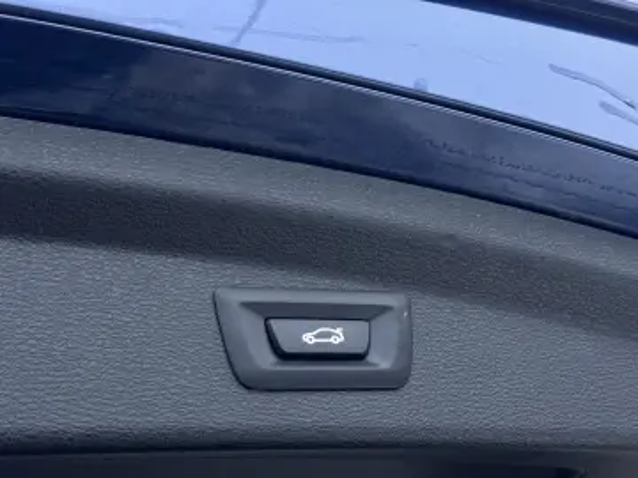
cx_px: 319
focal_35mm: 48
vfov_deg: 30.3
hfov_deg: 39.7
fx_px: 885
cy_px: 239
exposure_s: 1/60
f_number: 1.78
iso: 160
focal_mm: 6.76
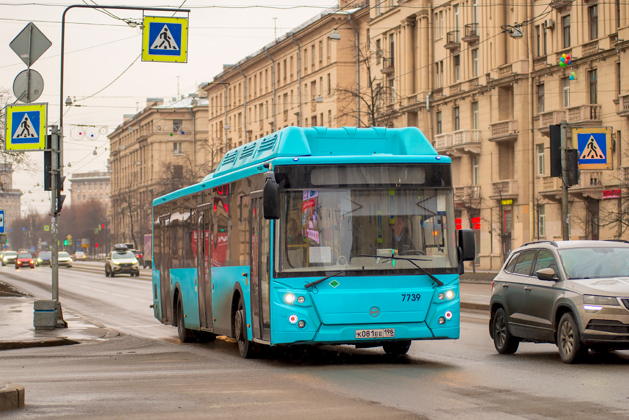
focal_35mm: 80
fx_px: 1398
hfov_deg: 25.4
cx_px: 314
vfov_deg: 17.1
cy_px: 210
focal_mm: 80
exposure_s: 1/320
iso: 320
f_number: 3.5
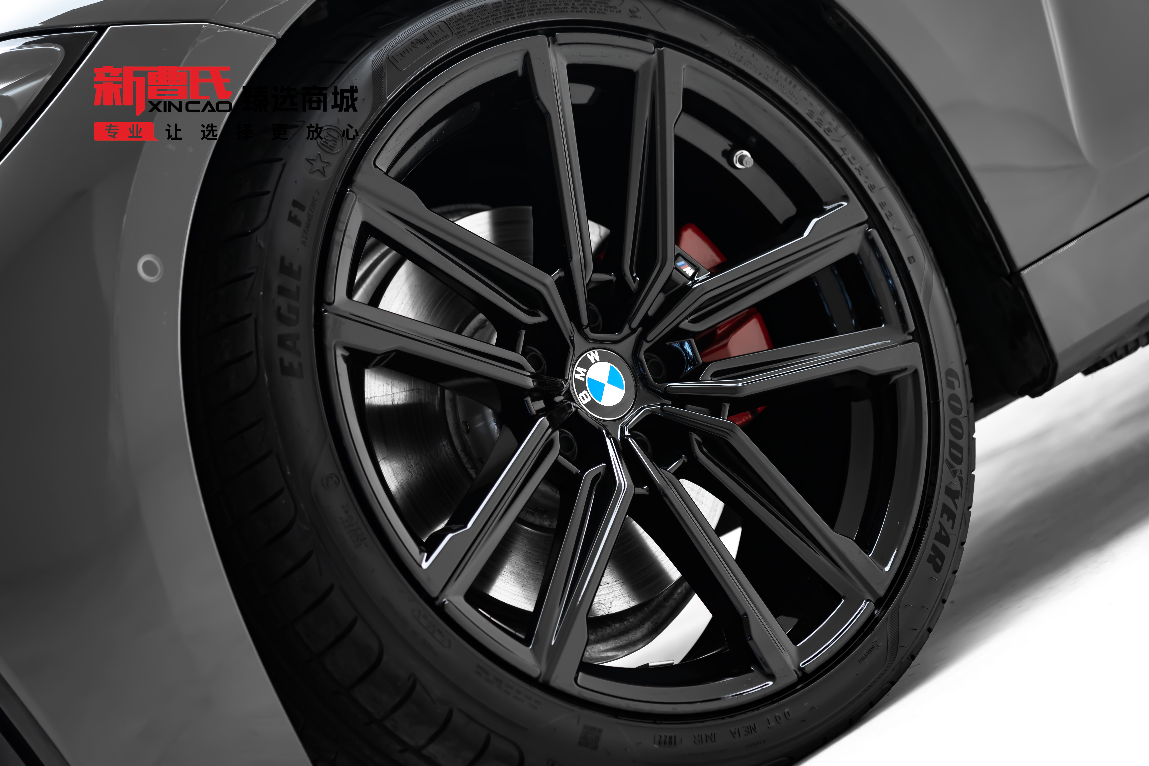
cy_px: 383
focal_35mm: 103
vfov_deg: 13.3
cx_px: 574
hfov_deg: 19.8
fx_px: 3287
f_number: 4
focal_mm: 103
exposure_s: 1/125
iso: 400
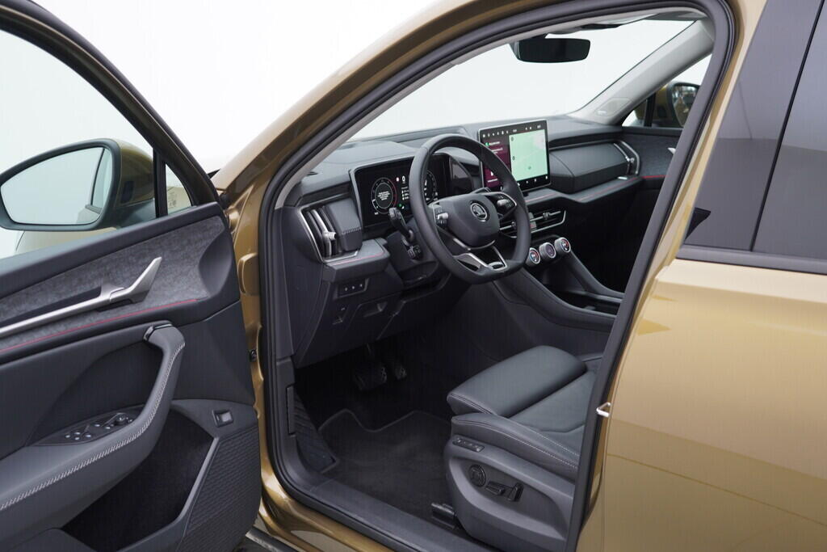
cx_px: 414
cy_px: 276
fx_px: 827
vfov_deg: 36.9
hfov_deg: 53.1
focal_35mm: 36
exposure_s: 1/50
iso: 125
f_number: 3.2
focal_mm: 24
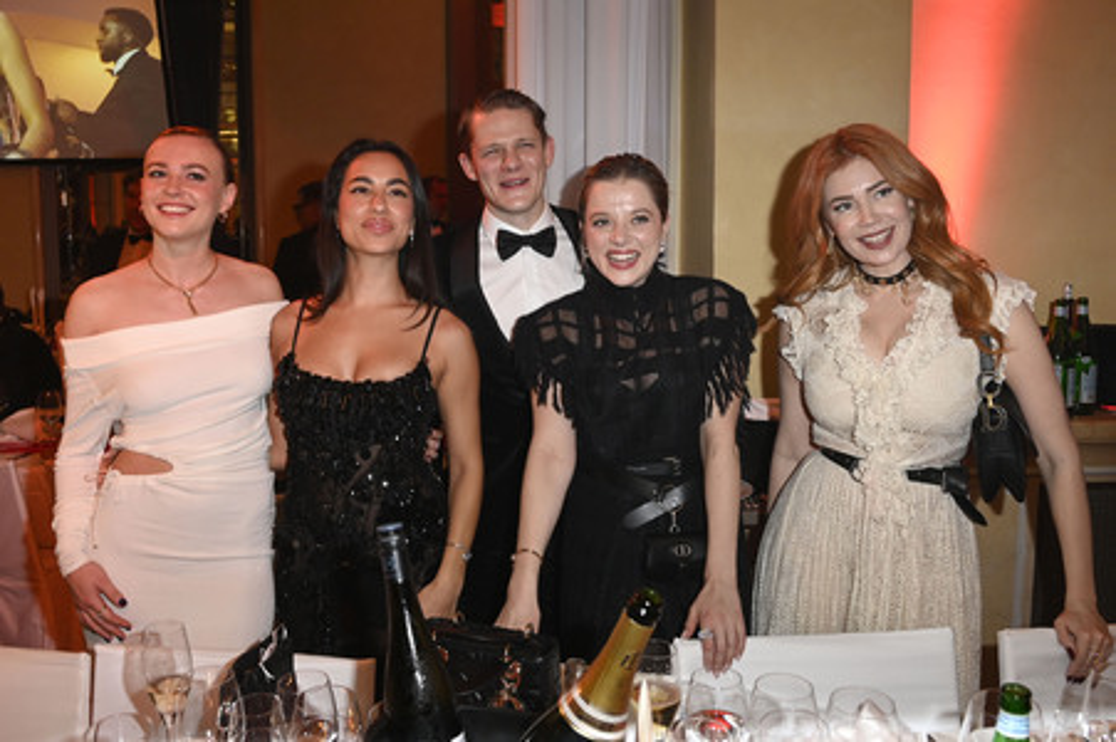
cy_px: 371
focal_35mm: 24
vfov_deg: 53.1
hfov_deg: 73.8
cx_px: 558
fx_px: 743
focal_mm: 24
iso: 2000
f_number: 5.6
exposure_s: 1/100
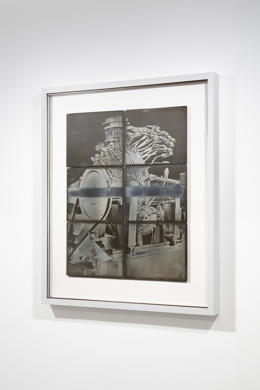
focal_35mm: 46
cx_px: 130
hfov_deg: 29.3
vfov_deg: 42.7
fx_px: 498
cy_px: 195
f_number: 11
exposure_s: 2
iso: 100
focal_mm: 46
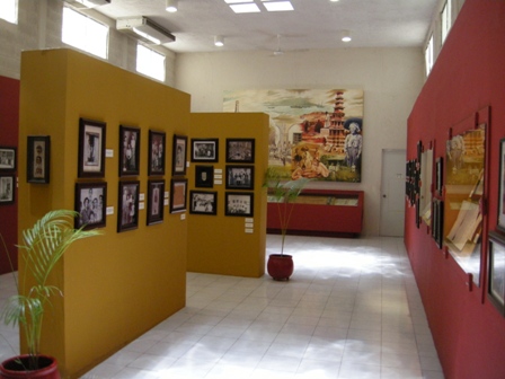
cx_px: 252
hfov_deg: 52.6
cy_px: 190
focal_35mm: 35
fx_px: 511
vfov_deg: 40.7
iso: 400
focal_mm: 7.5
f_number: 2.7
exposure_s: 1/63
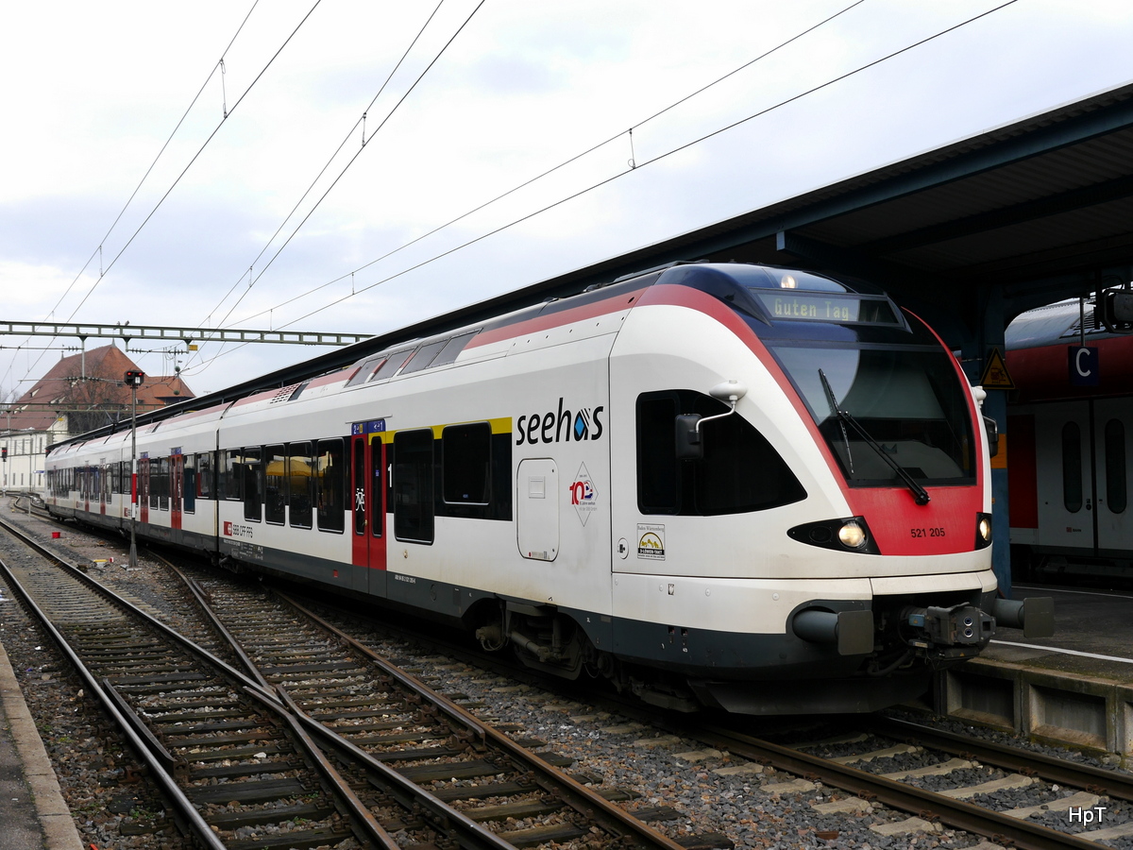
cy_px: 425
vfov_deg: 36.0
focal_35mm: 40
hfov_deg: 46.8
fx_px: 1309
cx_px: 566
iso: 160
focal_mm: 20
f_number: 6.3
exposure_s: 1/160
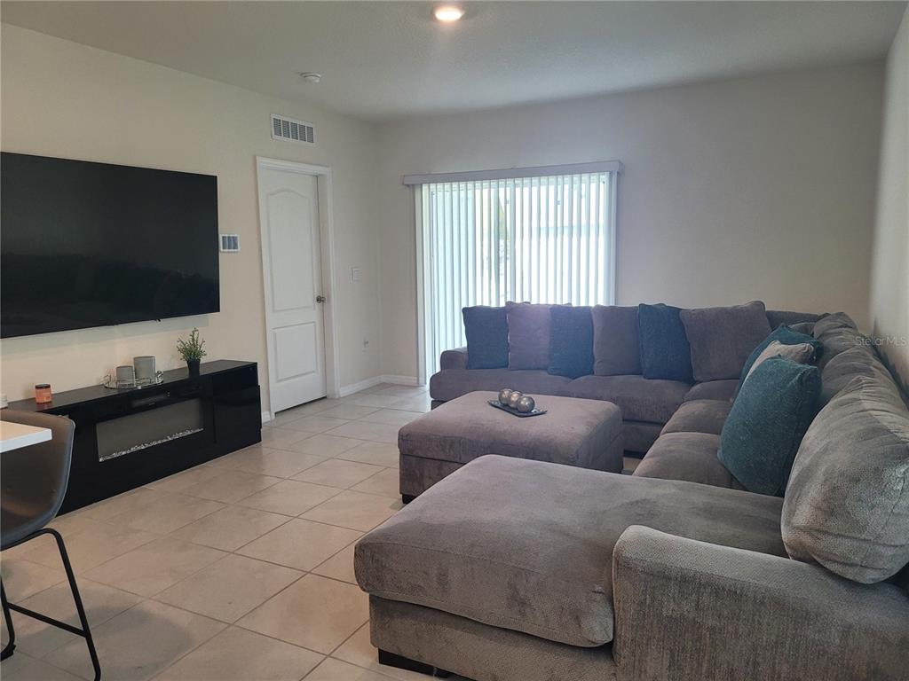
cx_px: 454
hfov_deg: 67.3
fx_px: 683
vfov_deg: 53.1
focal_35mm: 26
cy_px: 340
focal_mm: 5.4
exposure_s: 1/120
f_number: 1.8
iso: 160
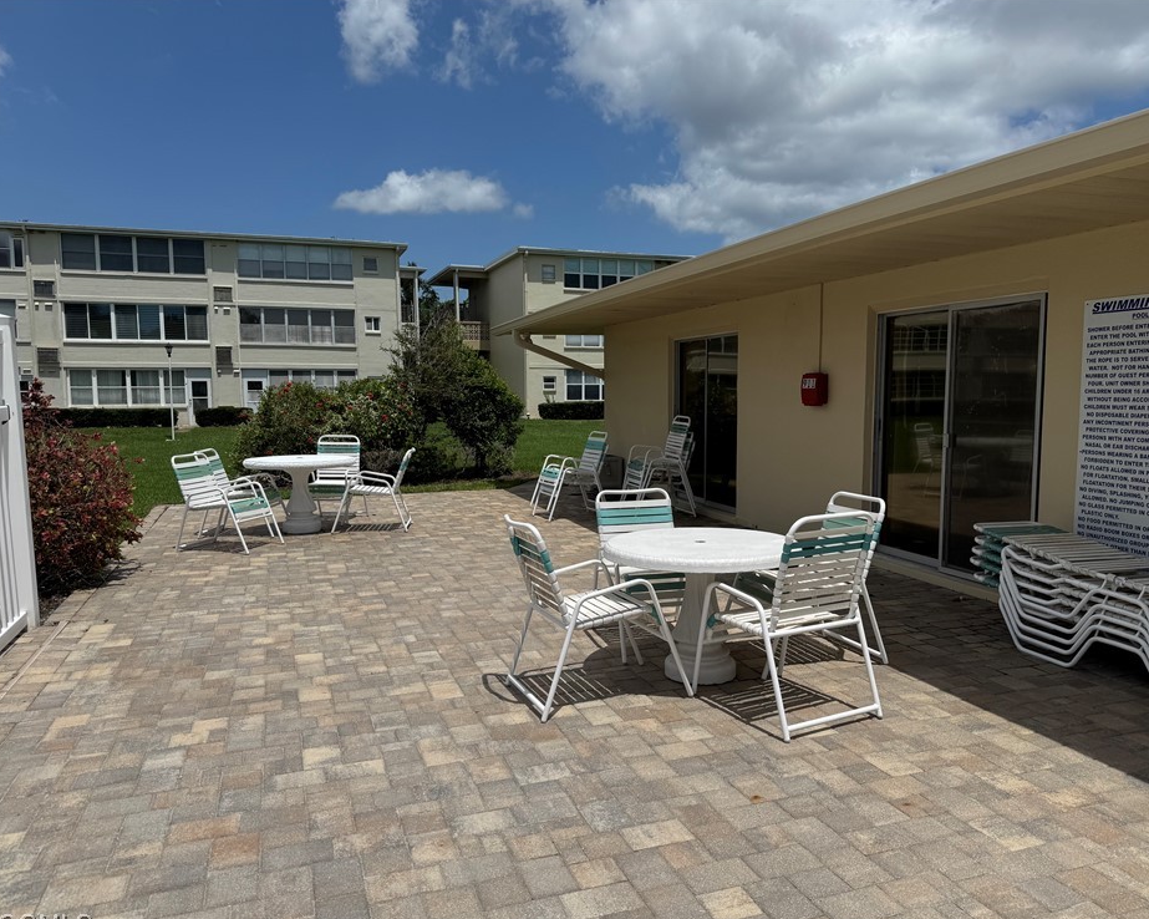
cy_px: 474
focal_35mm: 26
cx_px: 611
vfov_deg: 54.9
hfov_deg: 66.0
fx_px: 884
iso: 80
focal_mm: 6.76
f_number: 1.78
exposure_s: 1/10417
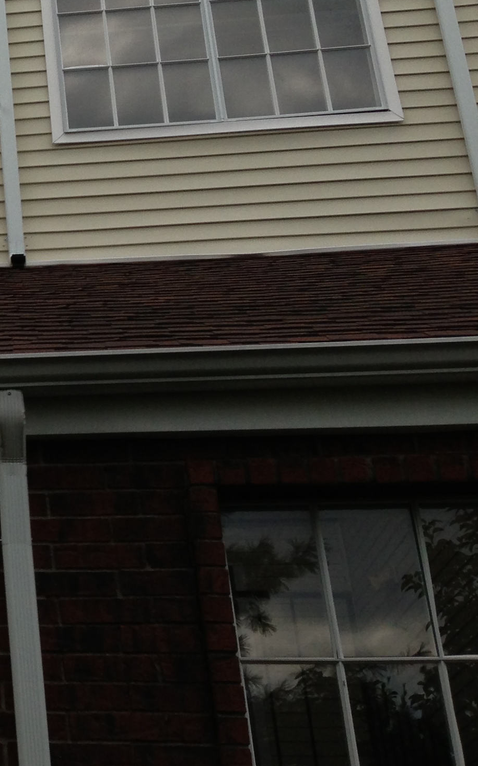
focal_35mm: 78
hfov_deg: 14.7
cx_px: -368
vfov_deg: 26.2
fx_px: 1626
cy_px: 207
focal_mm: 4.13
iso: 64
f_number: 2.4
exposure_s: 1/1232
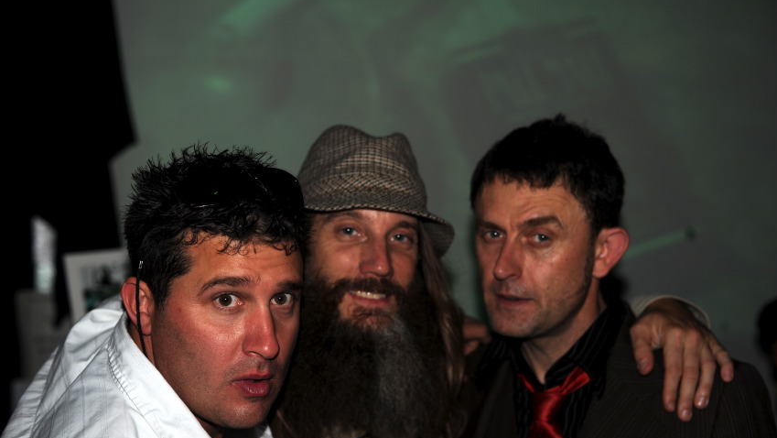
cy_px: 237
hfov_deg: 39.2
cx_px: 393
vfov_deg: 22.6
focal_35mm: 53
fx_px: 1092
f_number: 4
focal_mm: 50
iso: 200
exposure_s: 1/30
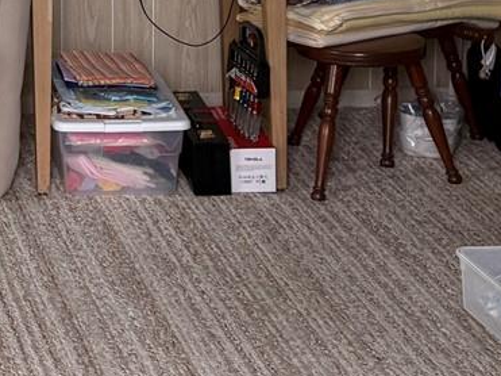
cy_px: -255
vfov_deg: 12.3
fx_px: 1620
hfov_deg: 16.3
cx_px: -220
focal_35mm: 112
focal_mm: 5.96
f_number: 1.6
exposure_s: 1/124
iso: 80
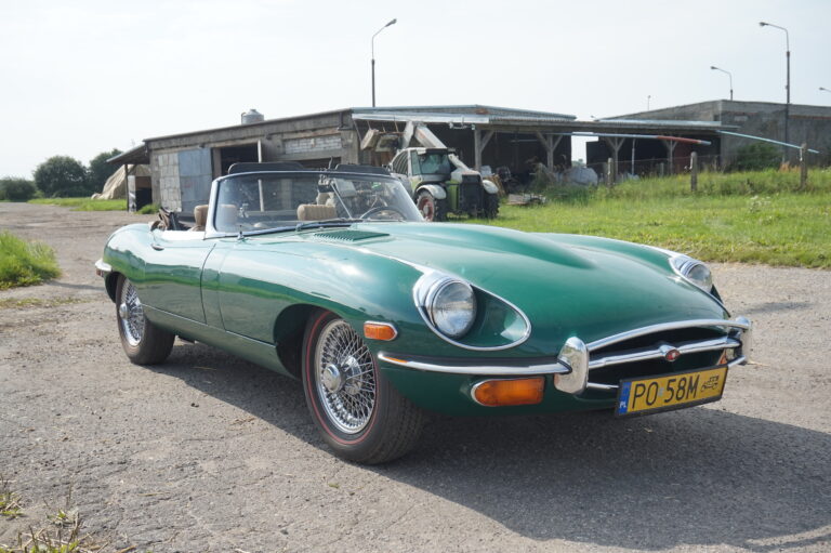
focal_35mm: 34
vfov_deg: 38.3
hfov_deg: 55.1
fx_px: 796
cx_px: 416
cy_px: 276
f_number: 7.1
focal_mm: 23
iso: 100
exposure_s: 1/125
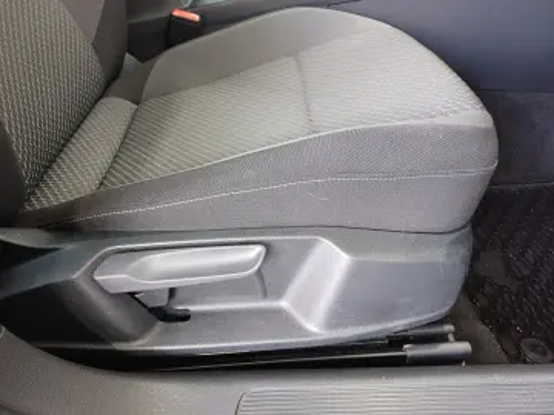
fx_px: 400
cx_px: 277
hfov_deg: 69.4
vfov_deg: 54.9
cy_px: 208
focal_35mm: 25
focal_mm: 4.65
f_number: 1.8
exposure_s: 1/33.3
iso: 250
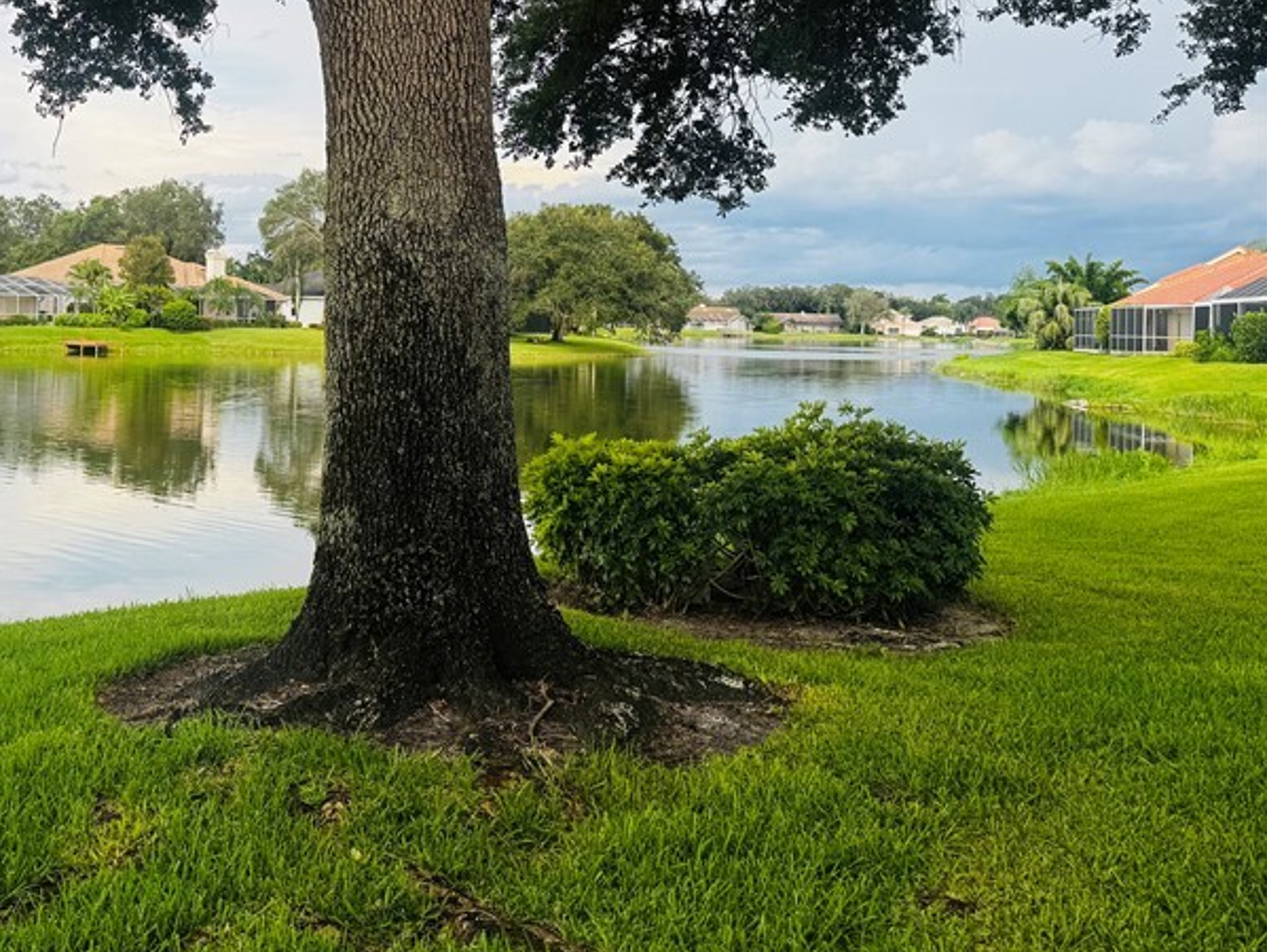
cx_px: 186
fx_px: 1502
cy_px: 292
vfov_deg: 34.7
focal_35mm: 41
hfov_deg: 42.8
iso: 80
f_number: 1.78
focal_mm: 6.76
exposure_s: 1/980
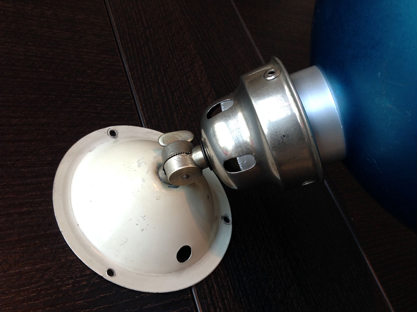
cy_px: 156
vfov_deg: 40.6
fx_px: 421
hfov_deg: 52.7
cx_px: 208
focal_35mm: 35
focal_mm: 4.28
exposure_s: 1/15
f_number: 2.4
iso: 64
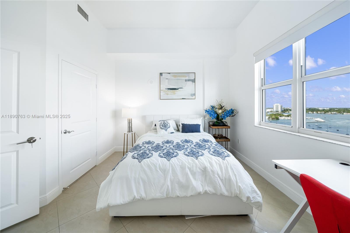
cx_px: 175
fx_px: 117
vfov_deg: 90.0
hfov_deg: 112.6
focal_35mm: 12
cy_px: 116
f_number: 8
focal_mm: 12
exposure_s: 1/20
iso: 320
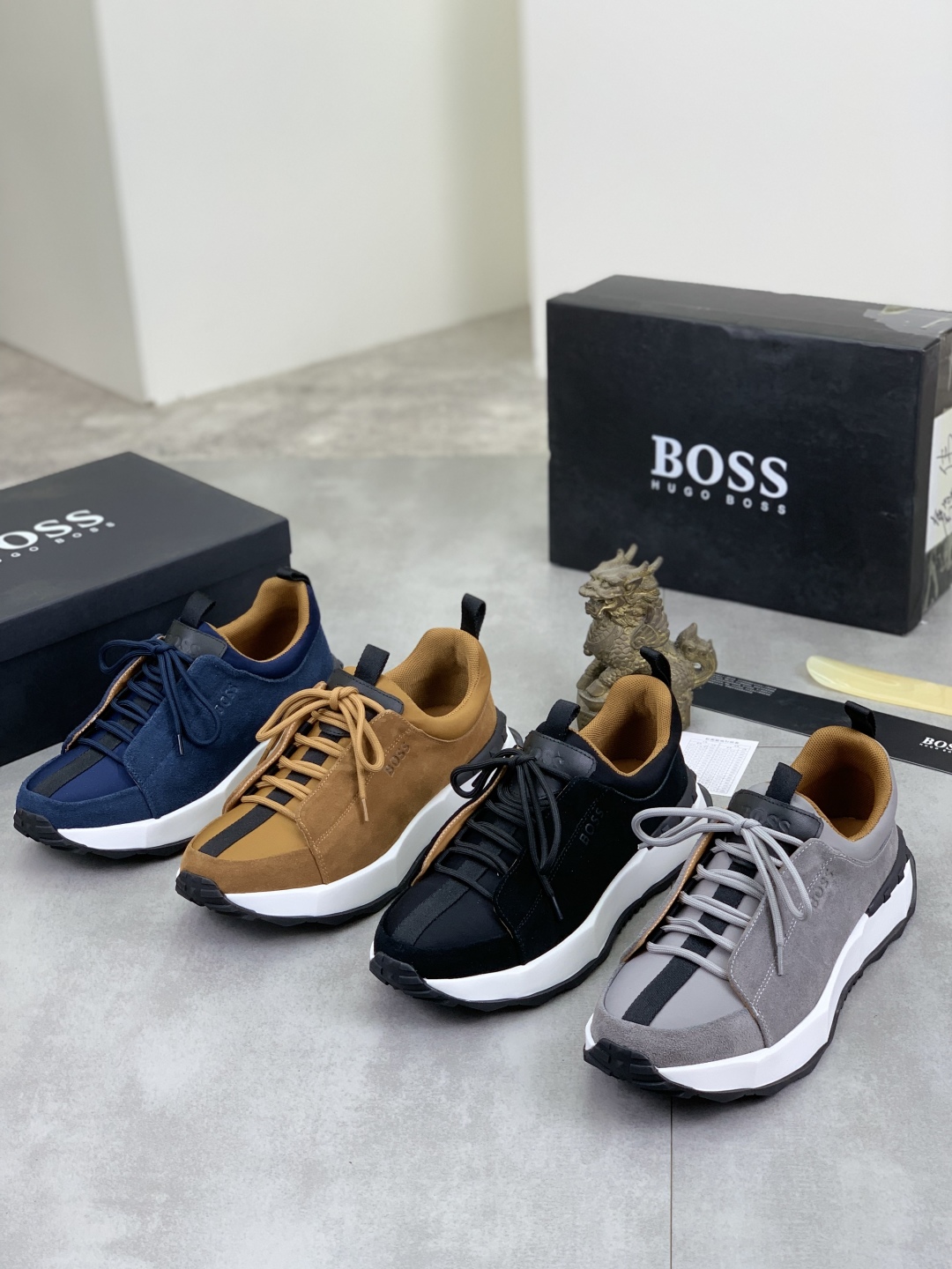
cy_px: 634
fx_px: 1907
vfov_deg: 36.8
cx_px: 476
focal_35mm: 52
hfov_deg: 28.0
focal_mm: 6
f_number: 2.4
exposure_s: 1/122
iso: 40
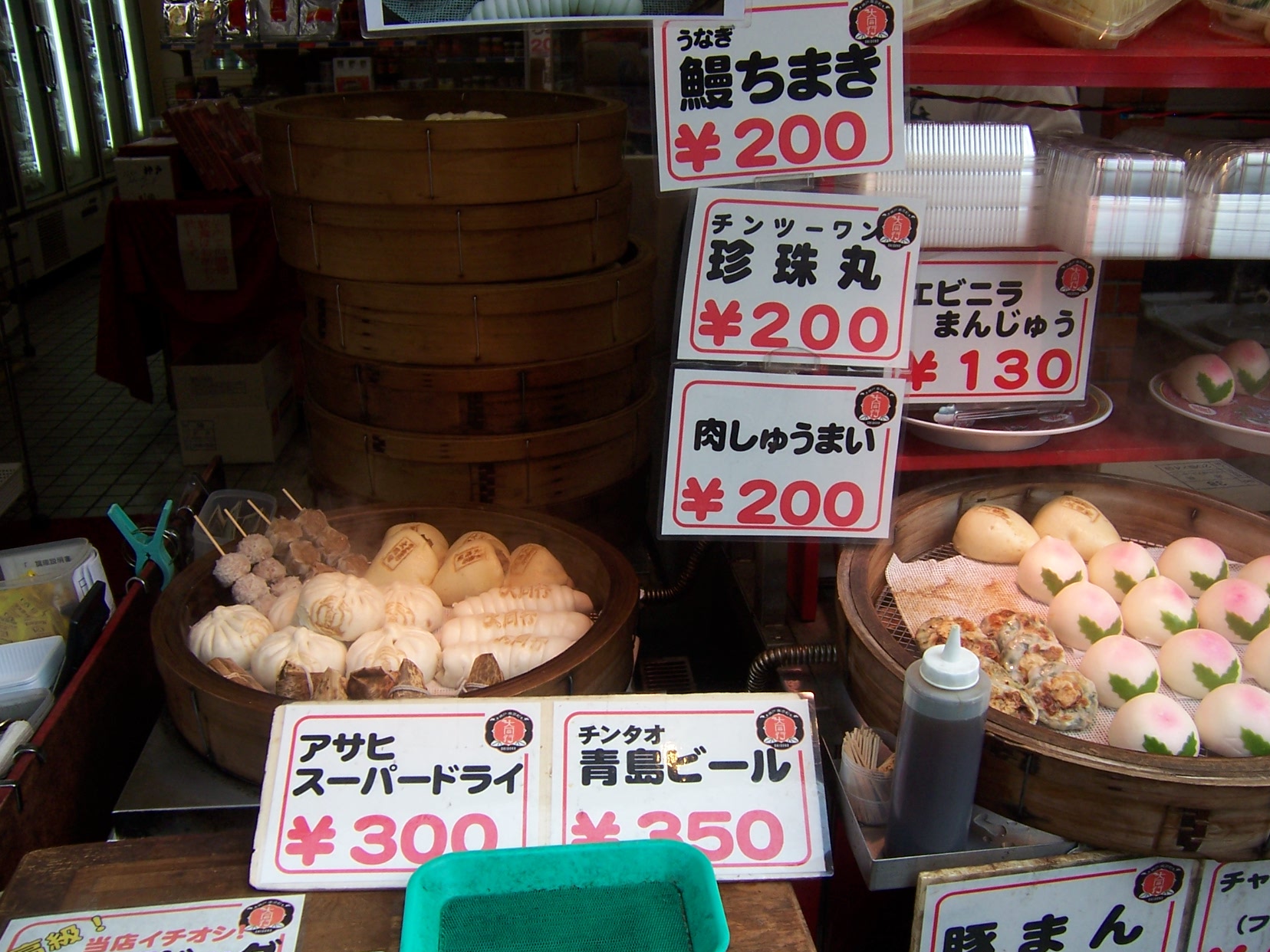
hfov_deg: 55.4
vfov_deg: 42.9
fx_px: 1211
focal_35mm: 33
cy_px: 476
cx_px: 635
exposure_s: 1/180
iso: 80
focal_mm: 5.5
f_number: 3.4
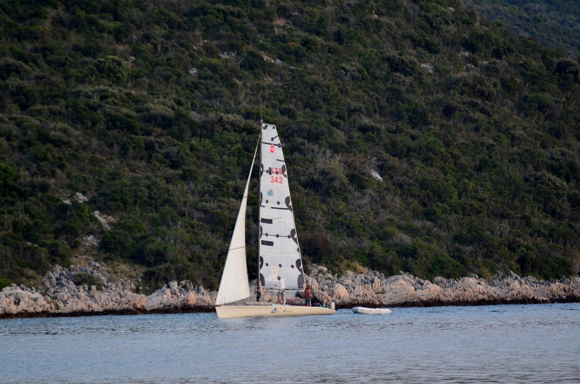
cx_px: 290
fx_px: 7233
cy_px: 192
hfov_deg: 4.6
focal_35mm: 450
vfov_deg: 3.0
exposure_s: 1/50
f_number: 5.6
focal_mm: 300
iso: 400
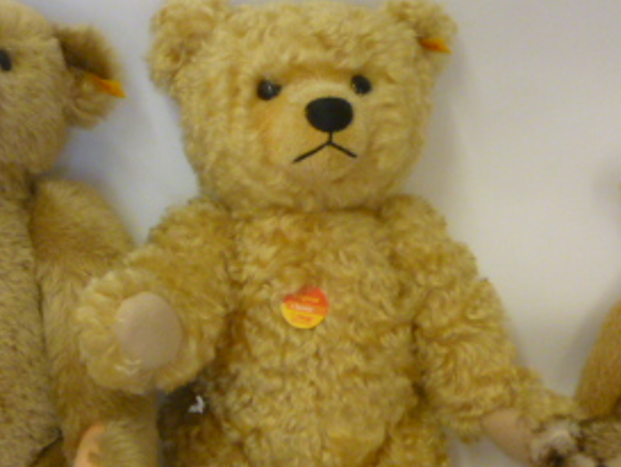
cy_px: 362
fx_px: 1220
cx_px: 184
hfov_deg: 28.3
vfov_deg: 21.4
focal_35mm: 68
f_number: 3.3
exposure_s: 1/30
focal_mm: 5.2
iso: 250
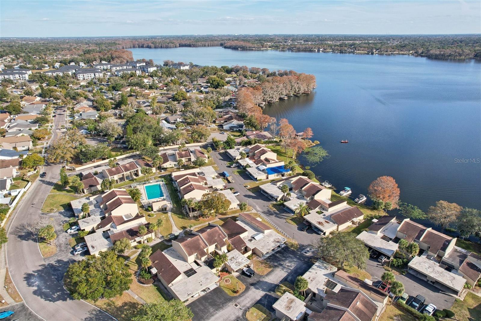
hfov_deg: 78.6
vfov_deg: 57.2
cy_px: 160
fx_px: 294
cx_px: 240
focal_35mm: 22
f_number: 2.8
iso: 140
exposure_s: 1/1600
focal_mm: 8.4
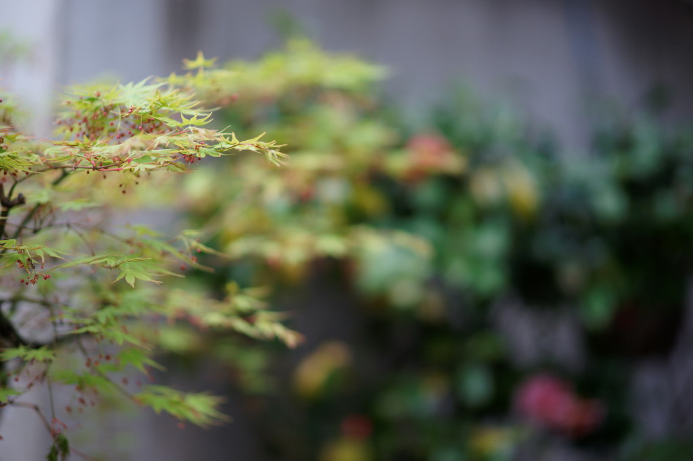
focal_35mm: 85
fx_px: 1636
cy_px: 230
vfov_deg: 16.1
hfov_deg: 23.9
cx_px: 346
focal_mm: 85
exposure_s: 1/500
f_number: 1.4
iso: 200
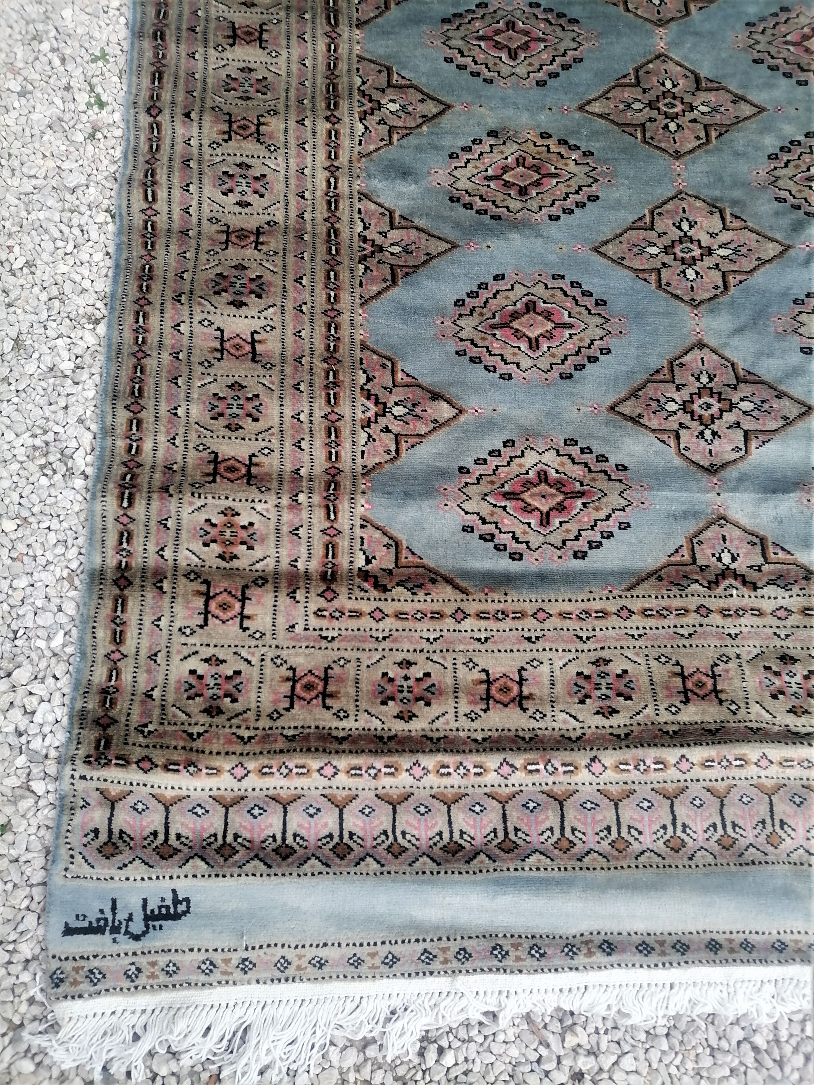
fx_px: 815
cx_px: 407
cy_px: 542
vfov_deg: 67.3
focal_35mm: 26
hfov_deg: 53.1
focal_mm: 5.4
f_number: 1.8
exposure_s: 1/33.3
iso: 80
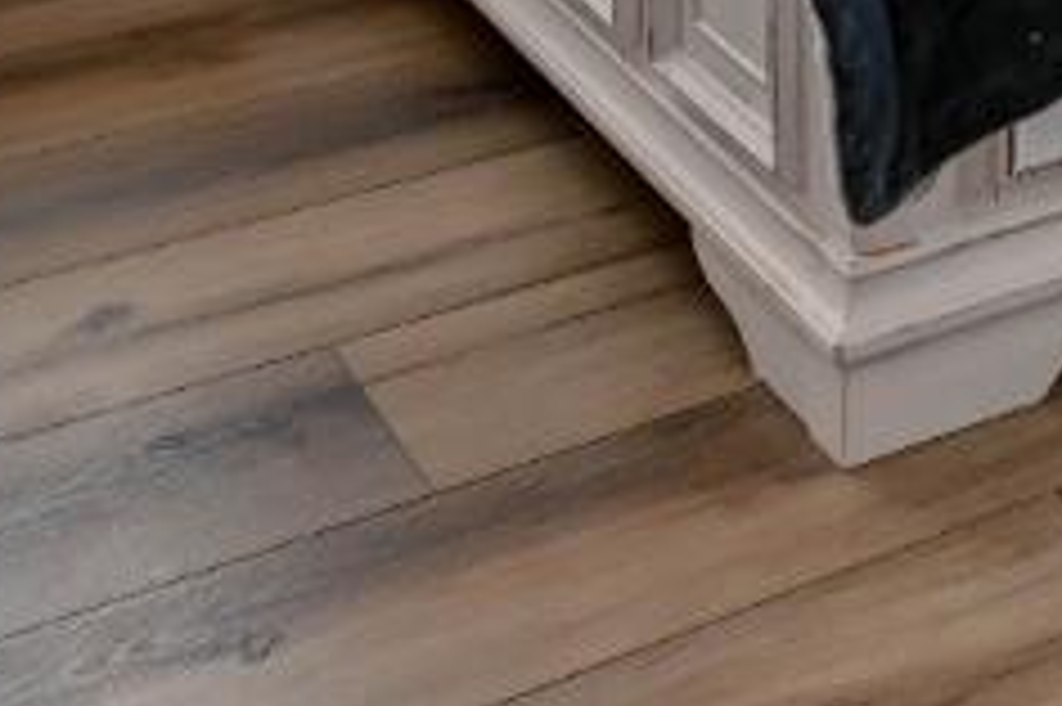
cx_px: 1364
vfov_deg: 12.6
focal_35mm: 89
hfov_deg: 20.9
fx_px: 2624
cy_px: -890
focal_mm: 14
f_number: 9
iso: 640
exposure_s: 1/60
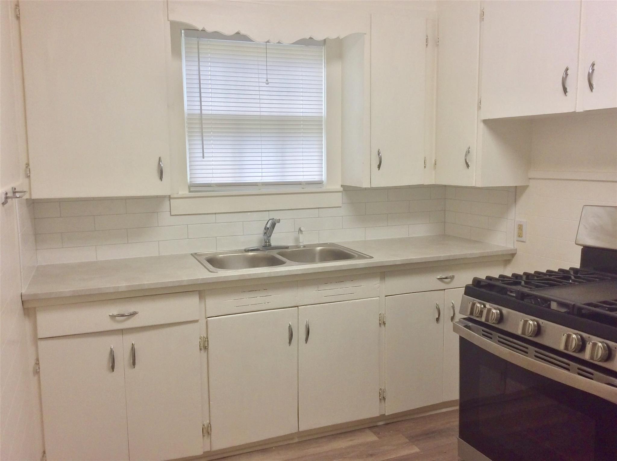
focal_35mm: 32
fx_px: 569
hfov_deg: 56.9
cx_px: 308
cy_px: 230
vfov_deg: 44.0
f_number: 2.4
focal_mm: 3.3
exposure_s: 1/40
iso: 40
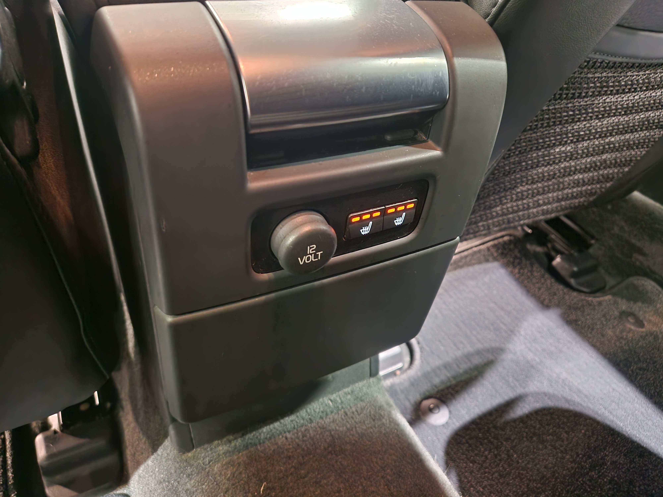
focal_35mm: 23
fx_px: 441
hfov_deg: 73.9
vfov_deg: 58.9
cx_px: 332
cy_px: 248
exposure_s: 1/17
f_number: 1.8
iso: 1250
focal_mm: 5.4
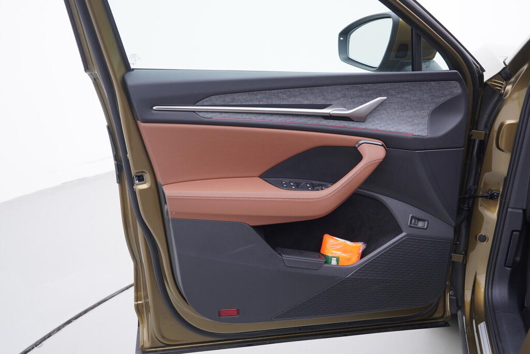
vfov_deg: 36.9
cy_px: 177
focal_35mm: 36
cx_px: 265
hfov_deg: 53.1
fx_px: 530
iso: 125
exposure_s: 1/50
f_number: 3.2
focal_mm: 24
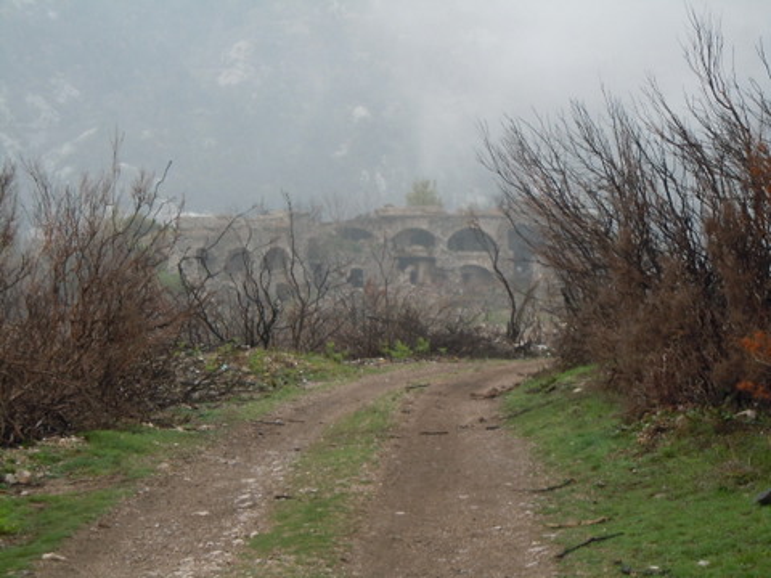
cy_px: 289
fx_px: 2272
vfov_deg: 14.5
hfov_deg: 19.3
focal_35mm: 102
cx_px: 386
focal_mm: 18.3
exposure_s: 1/100
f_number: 4.5
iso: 200
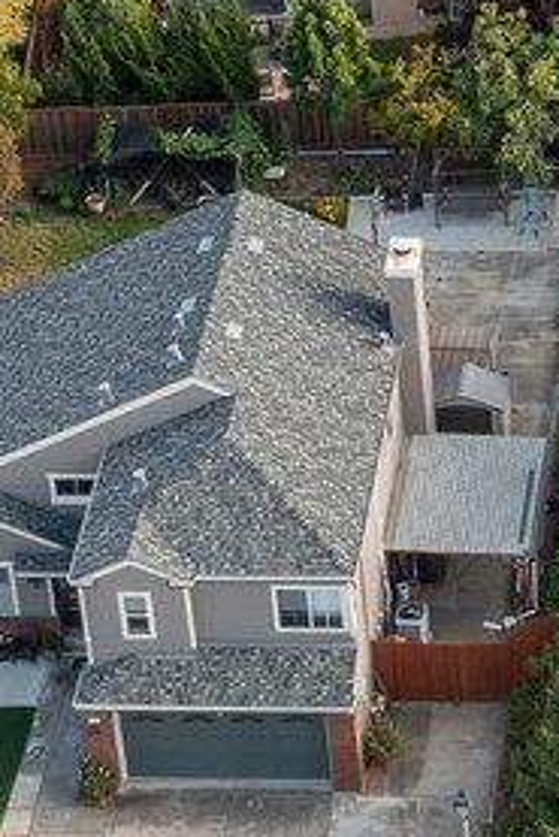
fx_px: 2349
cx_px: 906
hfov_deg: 12.7
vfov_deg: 20.2
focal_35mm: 101
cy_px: 443
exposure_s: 1/120
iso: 100
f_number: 4.5
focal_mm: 10.26
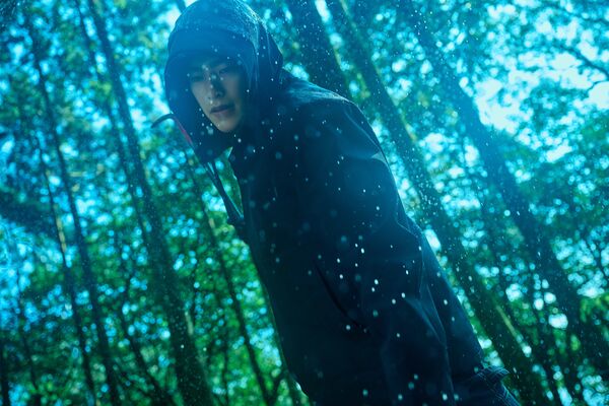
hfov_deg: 50.7
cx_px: 304
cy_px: 203
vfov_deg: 35.1
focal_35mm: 38
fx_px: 643
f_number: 3.5
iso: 800
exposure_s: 1/1000
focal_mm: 38
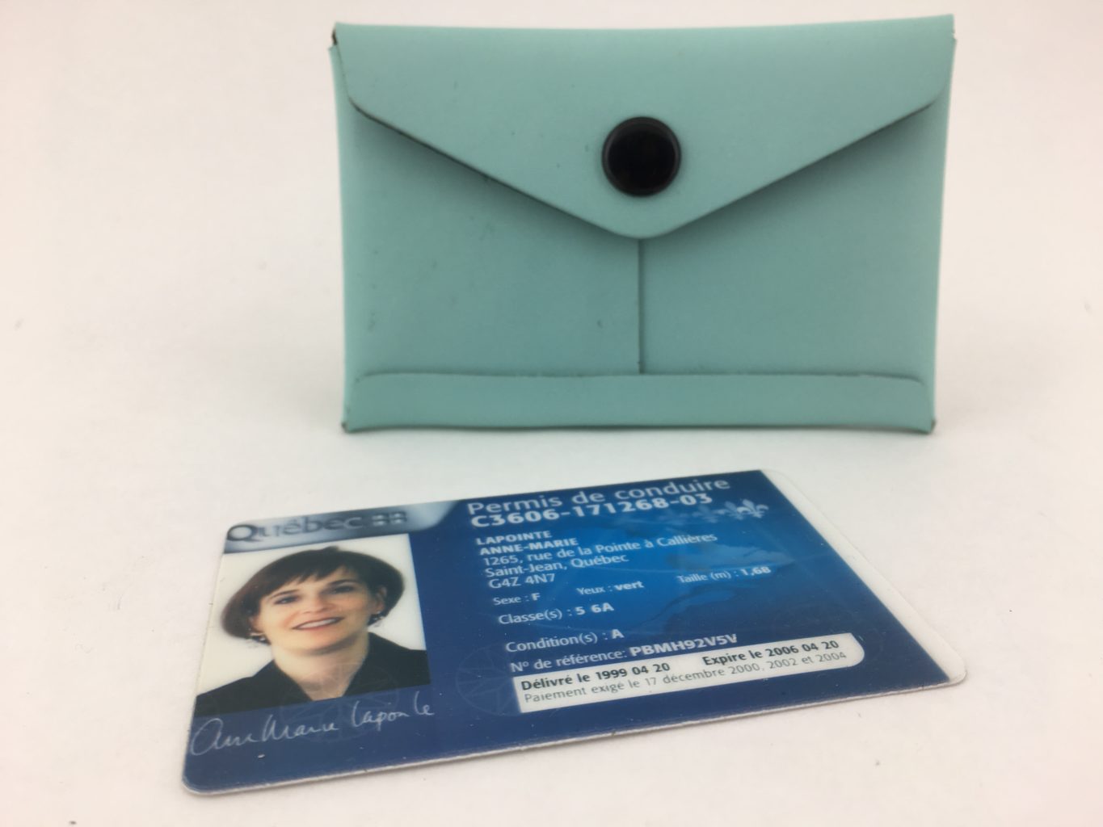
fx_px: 924
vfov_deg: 48.2
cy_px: 414
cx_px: 552
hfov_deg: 61.7
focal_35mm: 29
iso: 25
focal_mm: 4.15
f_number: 2.2
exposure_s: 1/60
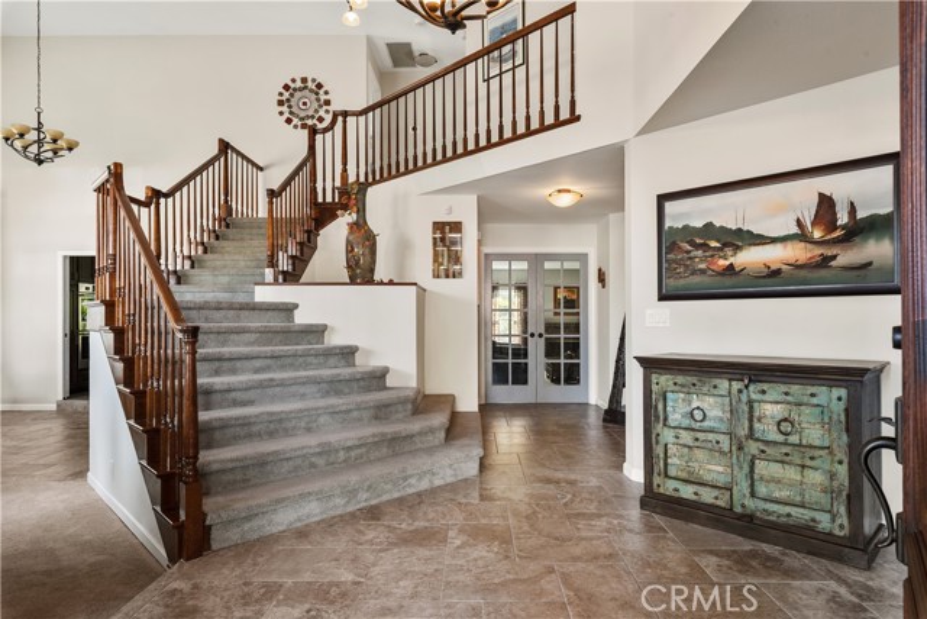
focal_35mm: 20
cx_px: 464
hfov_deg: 84.0
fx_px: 515
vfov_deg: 62.0
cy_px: 310
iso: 100
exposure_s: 1.6
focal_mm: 20
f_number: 9
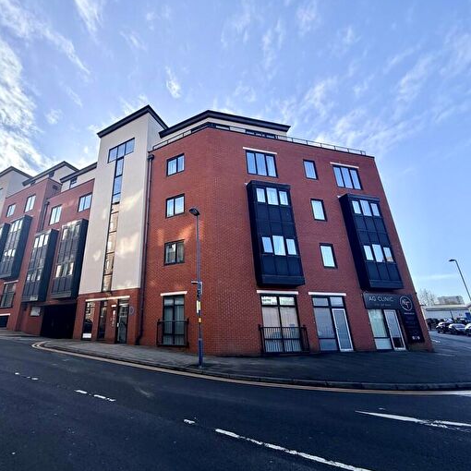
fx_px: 262
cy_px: 233
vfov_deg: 84.0
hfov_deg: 83.0
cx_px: 189
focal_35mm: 17
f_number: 2.2
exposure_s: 1/770
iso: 40
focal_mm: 2.22
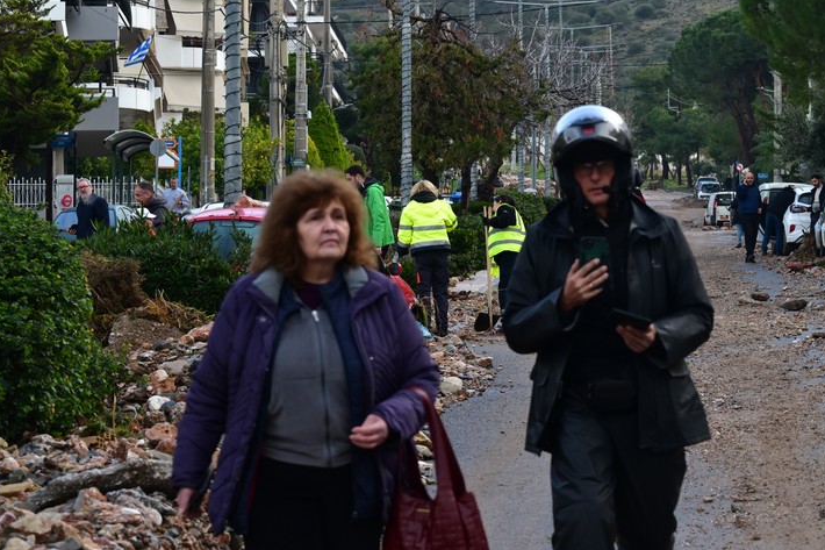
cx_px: 618
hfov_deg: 11.0
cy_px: 235
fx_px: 4261
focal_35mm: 186
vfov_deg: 7.4
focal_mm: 110
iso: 800
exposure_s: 1/320
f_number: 9
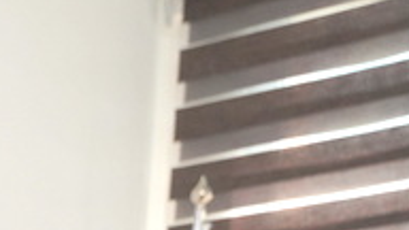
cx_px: -824
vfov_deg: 5.6
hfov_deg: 9.0
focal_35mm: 193
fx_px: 2096
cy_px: 841
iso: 800
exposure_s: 1/160
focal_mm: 29.5
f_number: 4
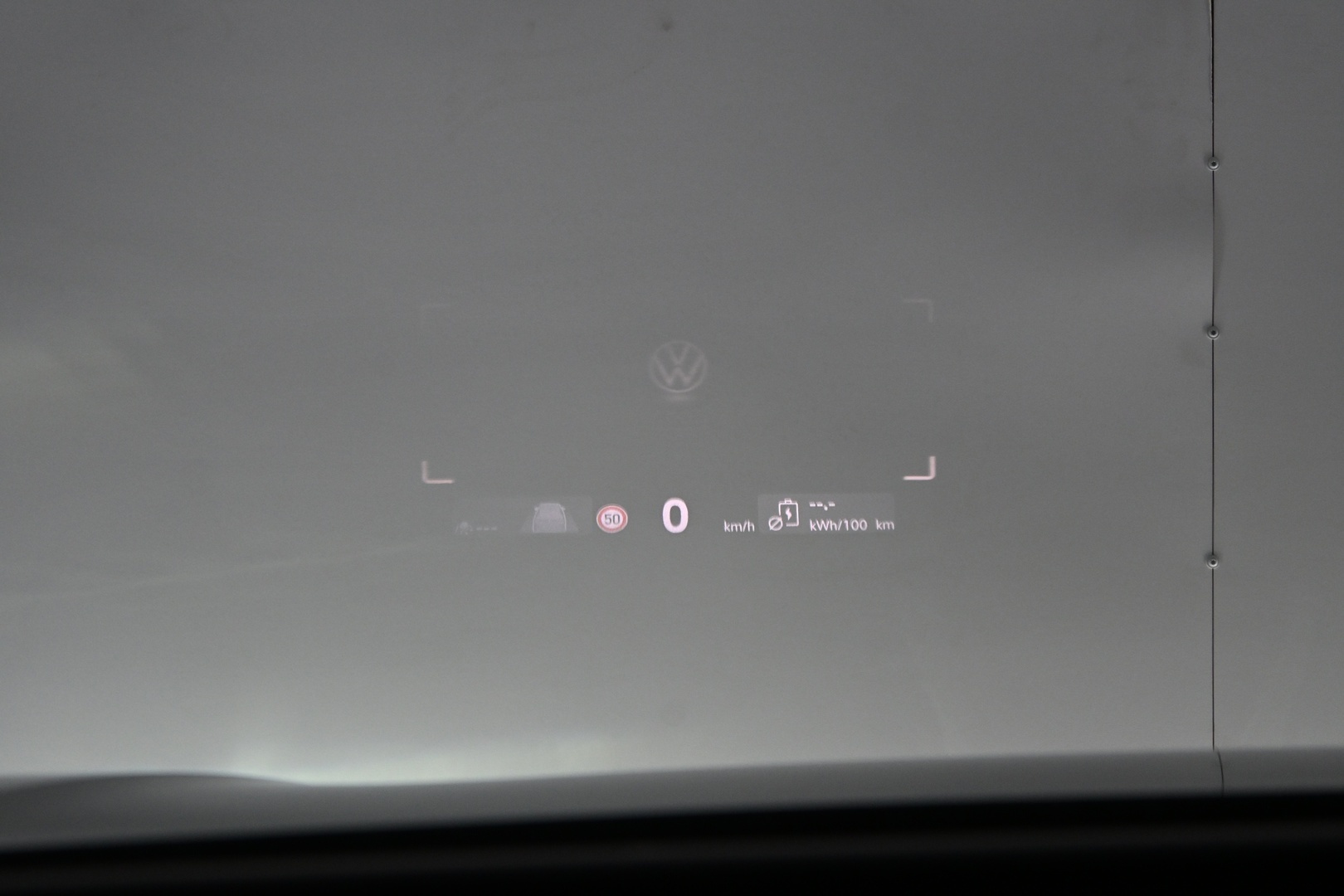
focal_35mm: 75
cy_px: 448
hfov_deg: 27.0
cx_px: 672
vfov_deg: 18.2
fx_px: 2800
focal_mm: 50
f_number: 6.3
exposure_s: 1/125
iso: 1000
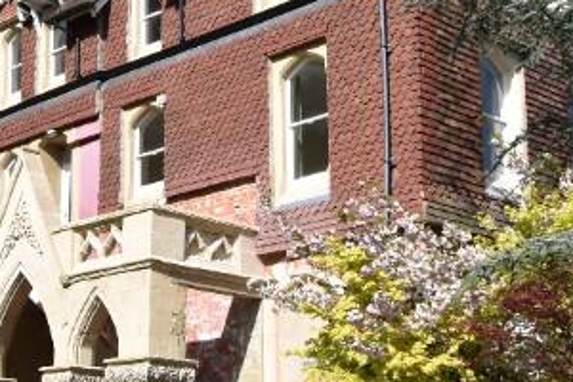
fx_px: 1221
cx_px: 201
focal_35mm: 77
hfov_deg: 26.3
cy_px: 180
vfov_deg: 17.8
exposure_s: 1/200
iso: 100
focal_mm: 15
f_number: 7.1
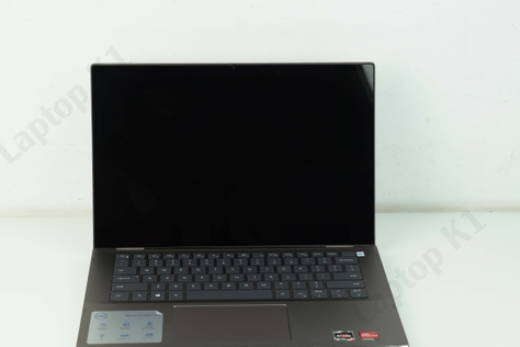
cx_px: 241
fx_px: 1179
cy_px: 195
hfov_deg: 24.9
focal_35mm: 82
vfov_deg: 16.7
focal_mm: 43
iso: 125
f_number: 4
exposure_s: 1/60
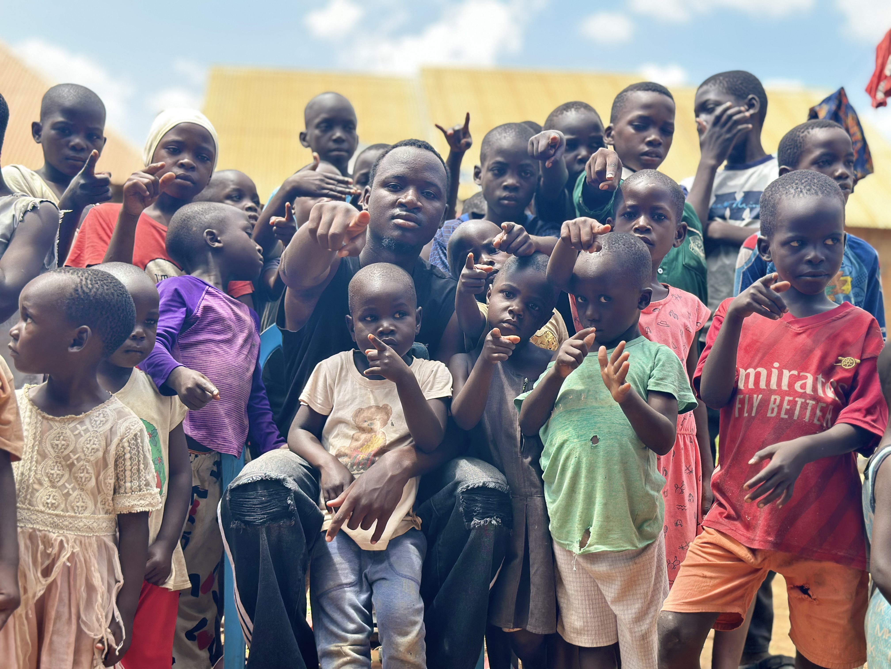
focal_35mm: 48
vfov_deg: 30.3
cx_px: 446
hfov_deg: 39.7
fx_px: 1235
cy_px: 334
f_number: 1.78
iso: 80
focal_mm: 6.86
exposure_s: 1/751
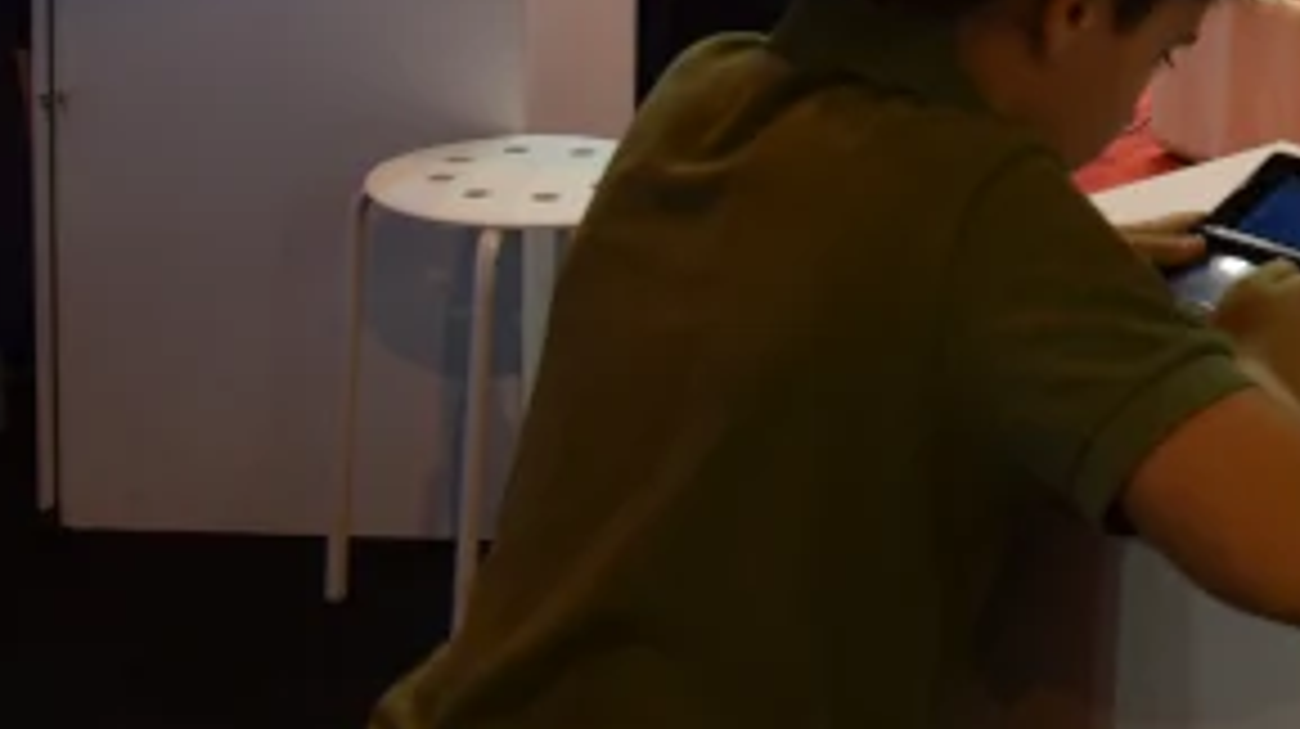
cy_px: -382
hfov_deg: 20.2
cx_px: 1817
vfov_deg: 12.2
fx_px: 3238
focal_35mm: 94
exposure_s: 1/60
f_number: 4
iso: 500
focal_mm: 18
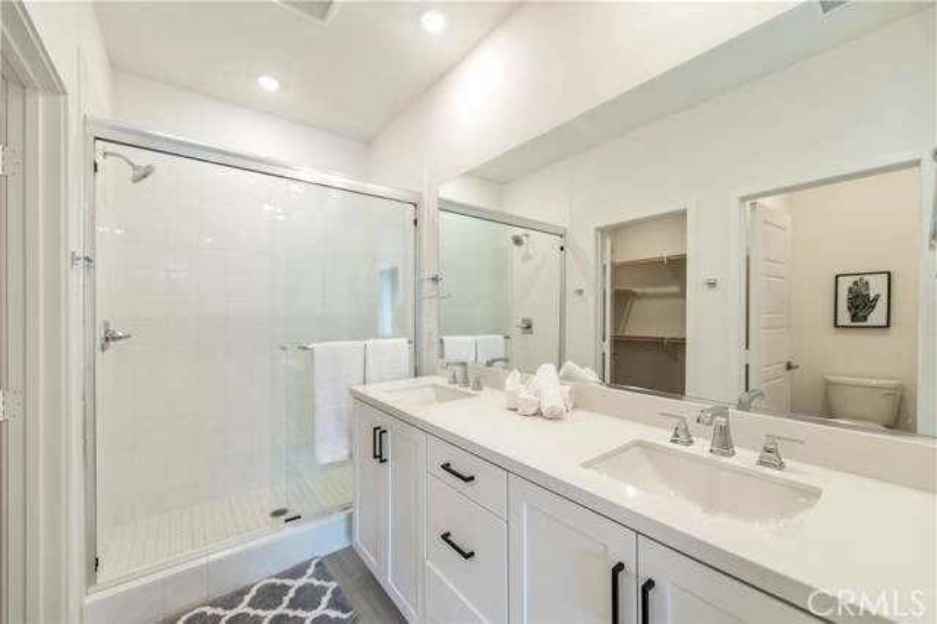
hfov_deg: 104.3
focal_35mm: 14
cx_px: 468
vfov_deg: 81.1
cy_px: 312
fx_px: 364
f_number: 2.8
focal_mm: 14
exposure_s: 1/125
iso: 400
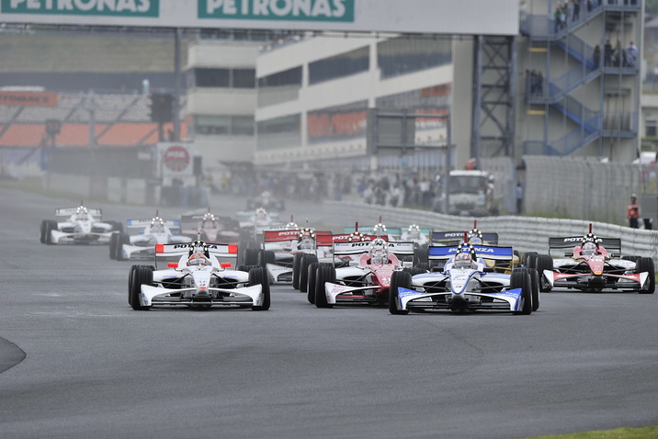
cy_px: 220
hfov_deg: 4.1
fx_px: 9197
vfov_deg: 2.7
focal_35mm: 503
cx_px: 330
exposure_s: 1/800
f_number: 6.3
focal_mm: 500
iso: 200
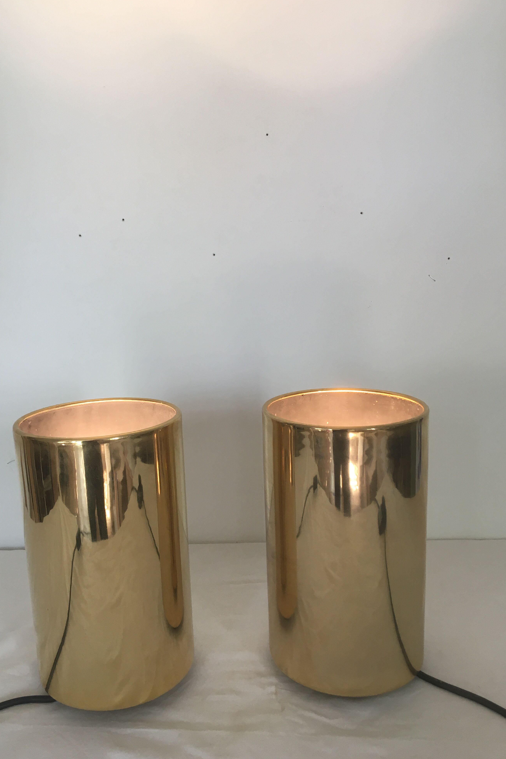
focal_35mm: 31
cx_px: 223
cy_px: 388
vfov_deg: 60.3
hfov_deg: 42.2
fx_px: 654
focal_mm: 4.15
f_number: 2.2
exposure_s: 1/33
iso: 25
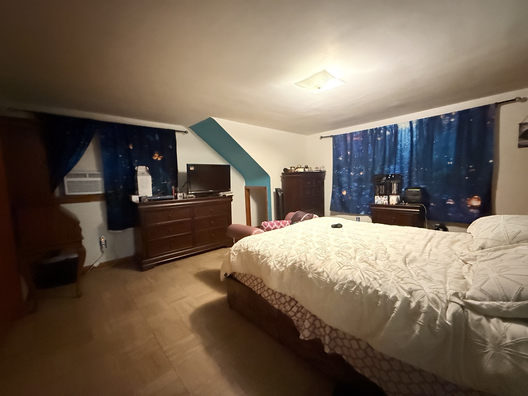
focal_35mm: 14
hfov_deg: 102.1
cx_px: 264
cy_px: 198
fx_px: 214
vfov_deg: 85.7
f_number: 2.2
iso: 1250
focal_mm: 2.22
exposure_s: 1/40
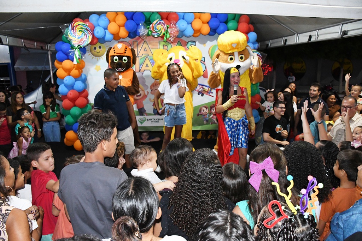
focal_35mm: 27
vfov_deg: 47.9
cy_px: 120
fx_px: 272
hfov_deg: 67.4
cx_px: 181
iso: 5000
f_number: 5
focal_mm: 18
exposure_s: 1/200
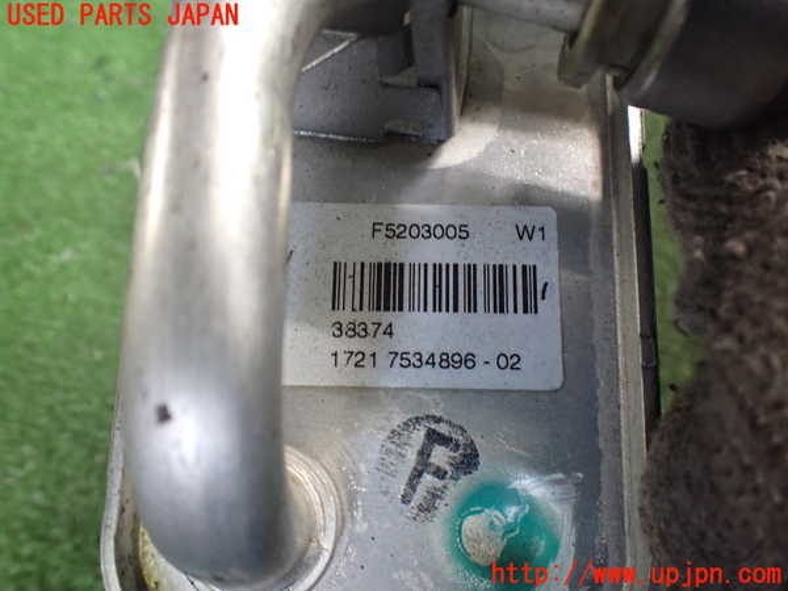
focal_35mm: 30
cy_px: 296
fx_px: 683
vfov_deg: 46.8
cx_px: 394
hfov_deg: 60.0
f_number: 2.3
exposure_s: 1/40
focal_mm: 5.4
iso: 800
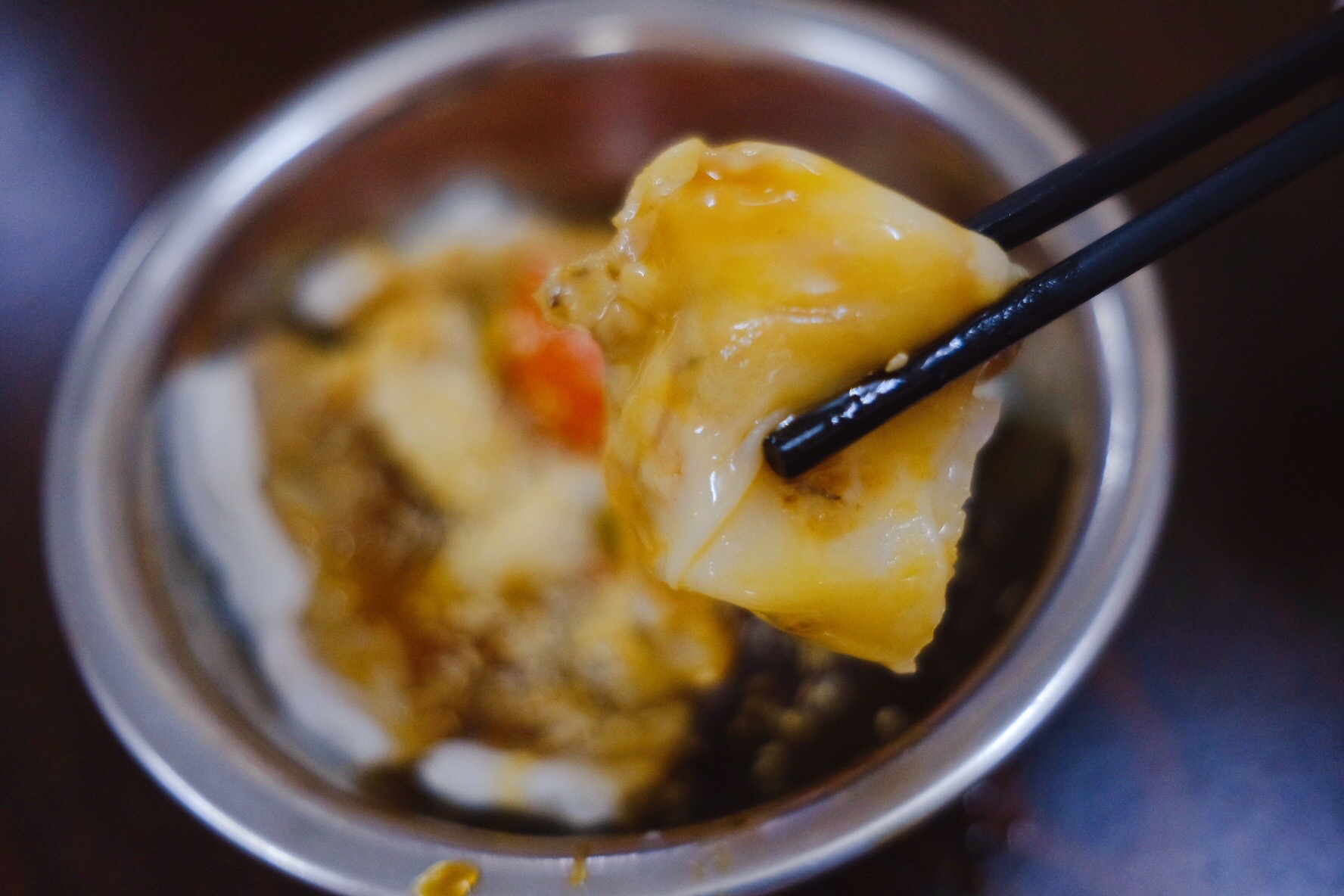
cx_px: 672
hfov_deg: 54.4
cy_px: 448
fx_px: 1307
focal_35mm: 35
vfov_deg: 37.9
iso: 2500
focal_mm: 23
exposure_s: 1/180
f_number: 2.2
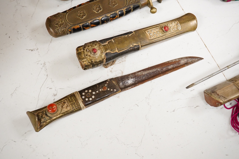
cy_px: 80
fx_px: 299
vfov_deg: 29.9
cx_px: 120
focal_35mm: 45
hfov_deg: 43.6
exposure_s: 1/160
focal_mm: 30
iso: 2500
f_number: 7.1
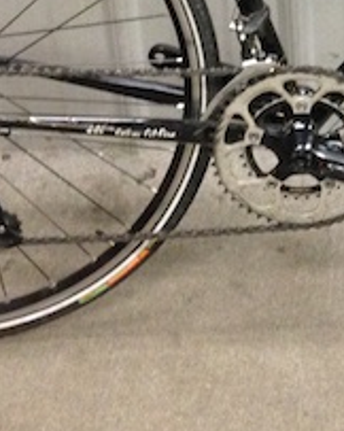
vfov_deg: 14.6
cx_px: 386
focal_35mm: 127
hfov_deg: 11.9
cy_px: -100
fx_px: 1619
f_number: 2.4
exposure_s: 1/20
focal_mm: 4.12
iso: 250
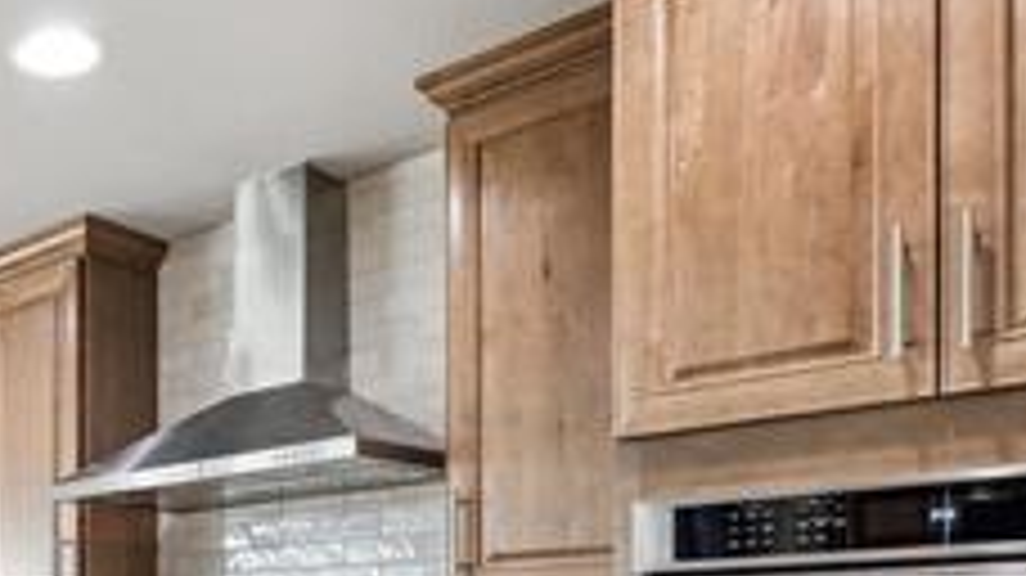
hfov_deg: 41.0
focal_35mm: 44
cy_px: 652
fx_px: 1196
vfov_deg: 24.9
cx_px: 18
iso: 100
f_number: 11
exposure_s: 1/1.25
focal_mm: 15
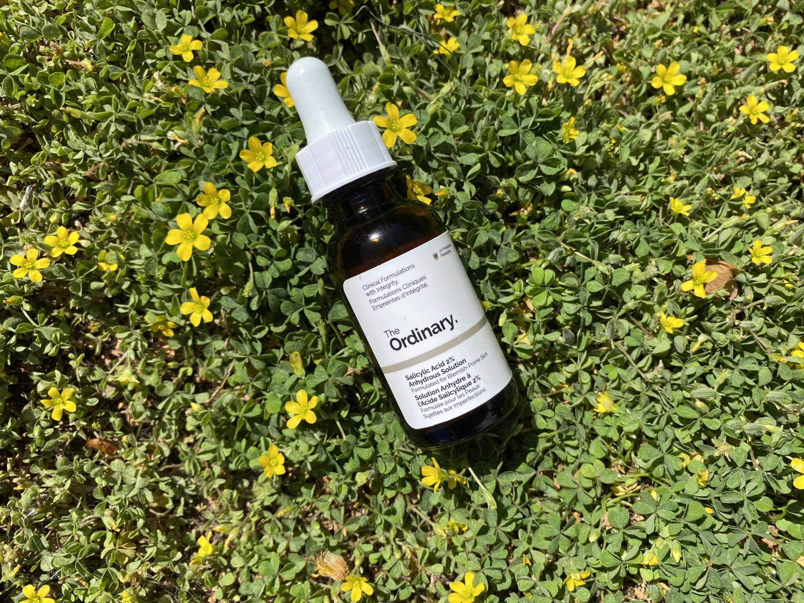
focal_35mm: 26
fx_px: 604
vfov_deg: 53.1
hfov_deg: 67.3
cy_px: 302
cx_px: 402
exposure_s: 1/2625
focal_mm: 4.25
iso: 32
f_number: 1.8
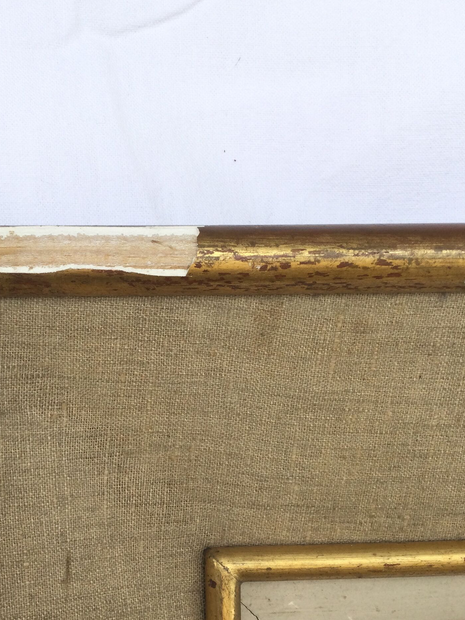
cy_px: 346
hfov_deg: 26.6
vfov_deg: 35.5
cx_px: 104
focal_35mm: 54
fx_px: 967
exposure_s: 1/536
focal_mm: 3.3
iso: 25
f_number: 2.4
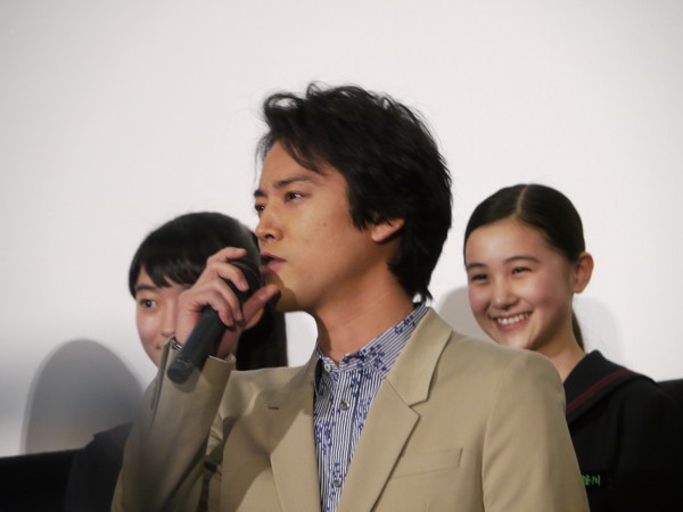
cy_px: 256
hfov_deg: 7.1
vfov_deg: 5.3
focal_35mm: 280
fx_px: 5525
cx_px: 342
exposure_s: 1/15
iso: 800
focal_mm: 140
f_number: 5.8
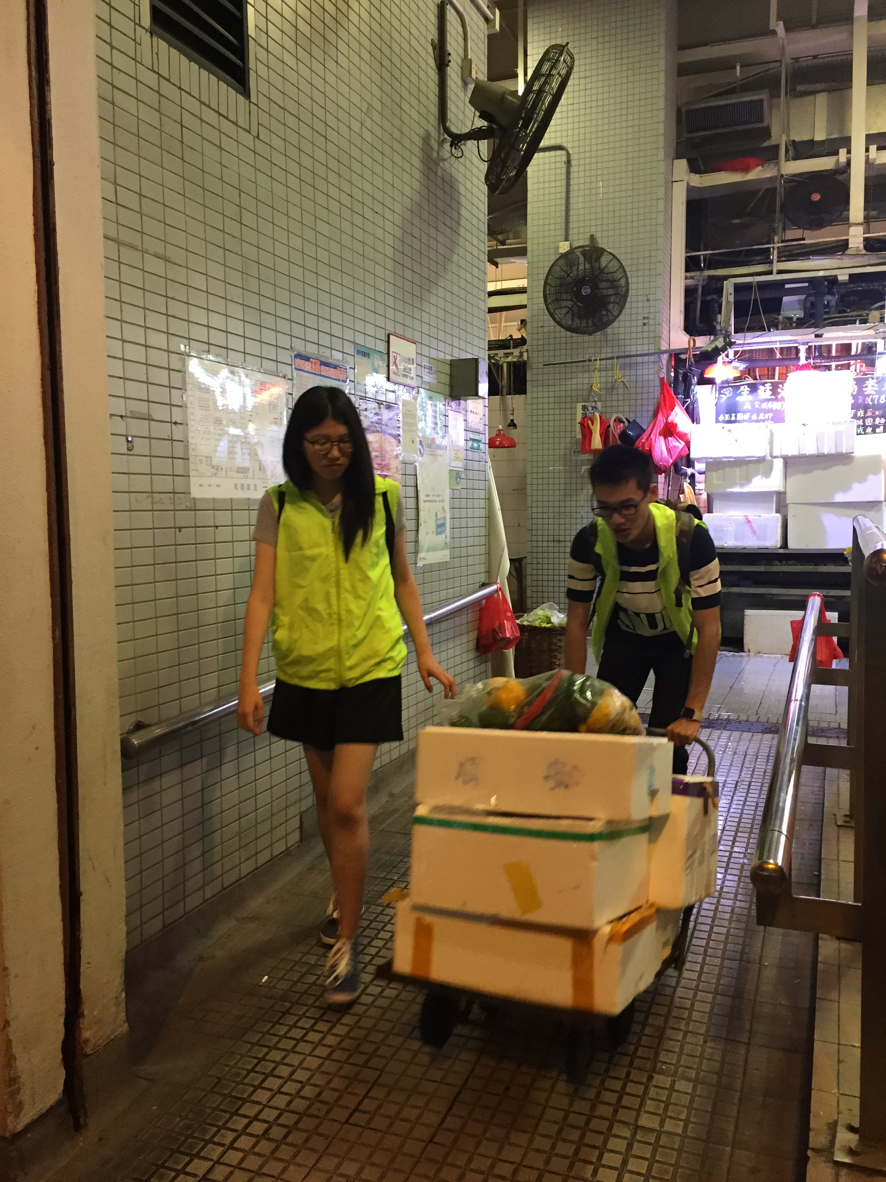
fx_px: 990
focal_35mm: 29
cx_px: 443
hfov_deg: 48.2
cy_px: 591
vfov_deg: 61.7
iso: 200
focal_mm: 4.15
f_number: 2.2
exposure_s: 1/33
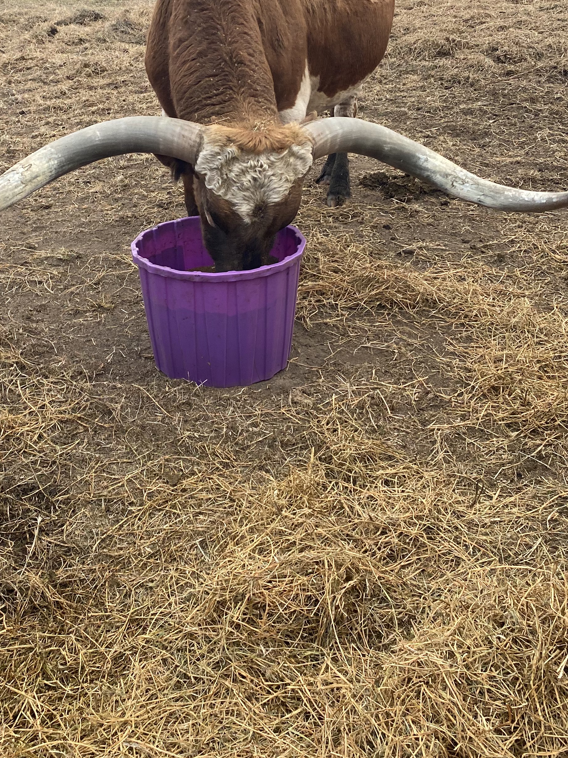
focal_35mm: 43
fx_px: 941
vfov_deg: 43.1
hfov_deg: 33.2
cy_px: 239
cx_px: 179
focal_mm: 4.25
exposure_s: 1/121
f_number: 1.8
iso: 50
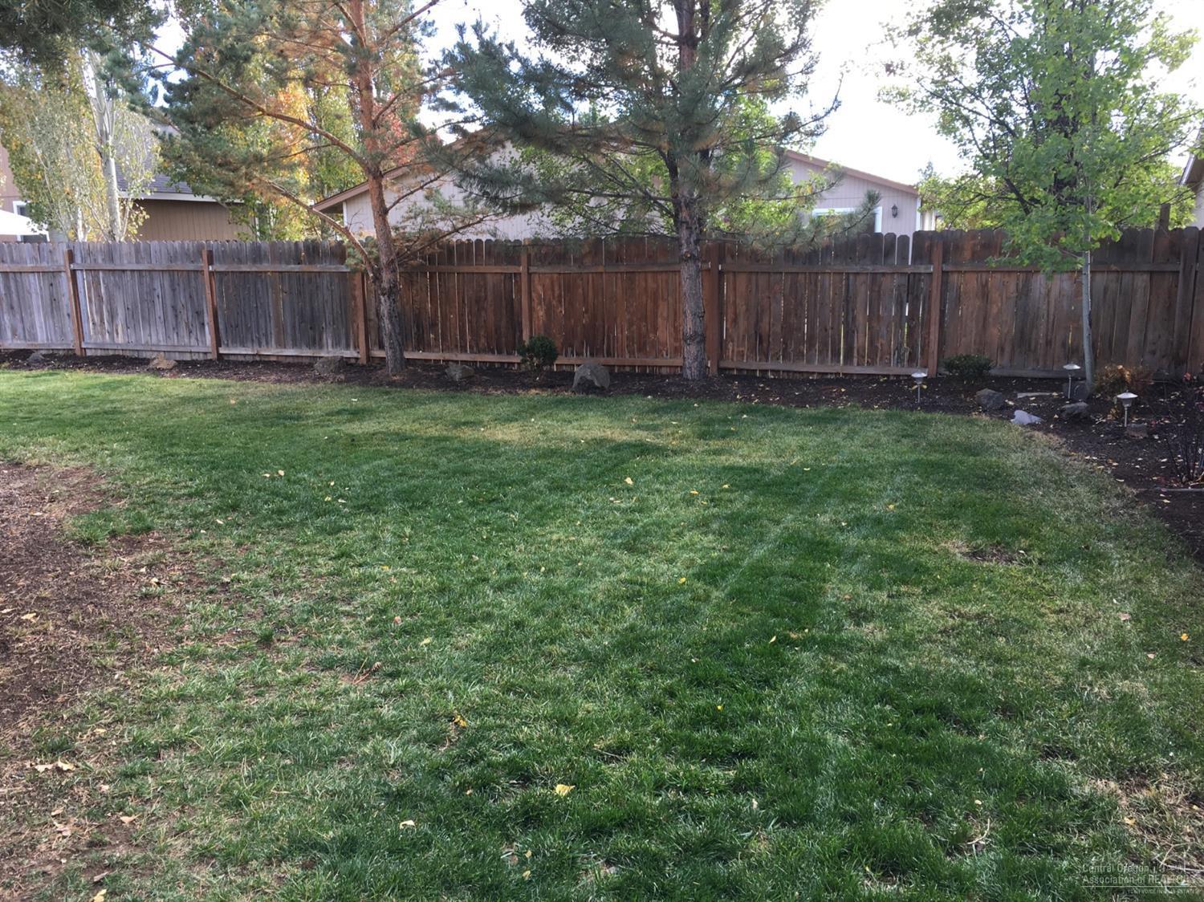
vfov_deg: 48.2
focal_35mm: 29
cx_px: 602
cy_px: 451
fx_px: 1008
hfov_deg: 61.7
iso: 25
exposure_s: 1/124
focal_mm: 4.15
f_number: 2.2
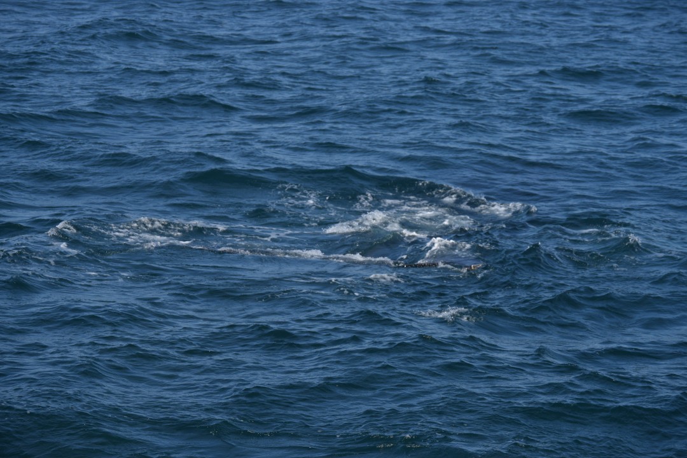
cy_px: 229
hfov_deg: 13.7
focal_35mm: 150
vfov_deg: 9.1
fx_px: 2862
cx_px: 344
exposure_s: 1/1600
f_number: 5.6
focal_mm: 100
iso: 200
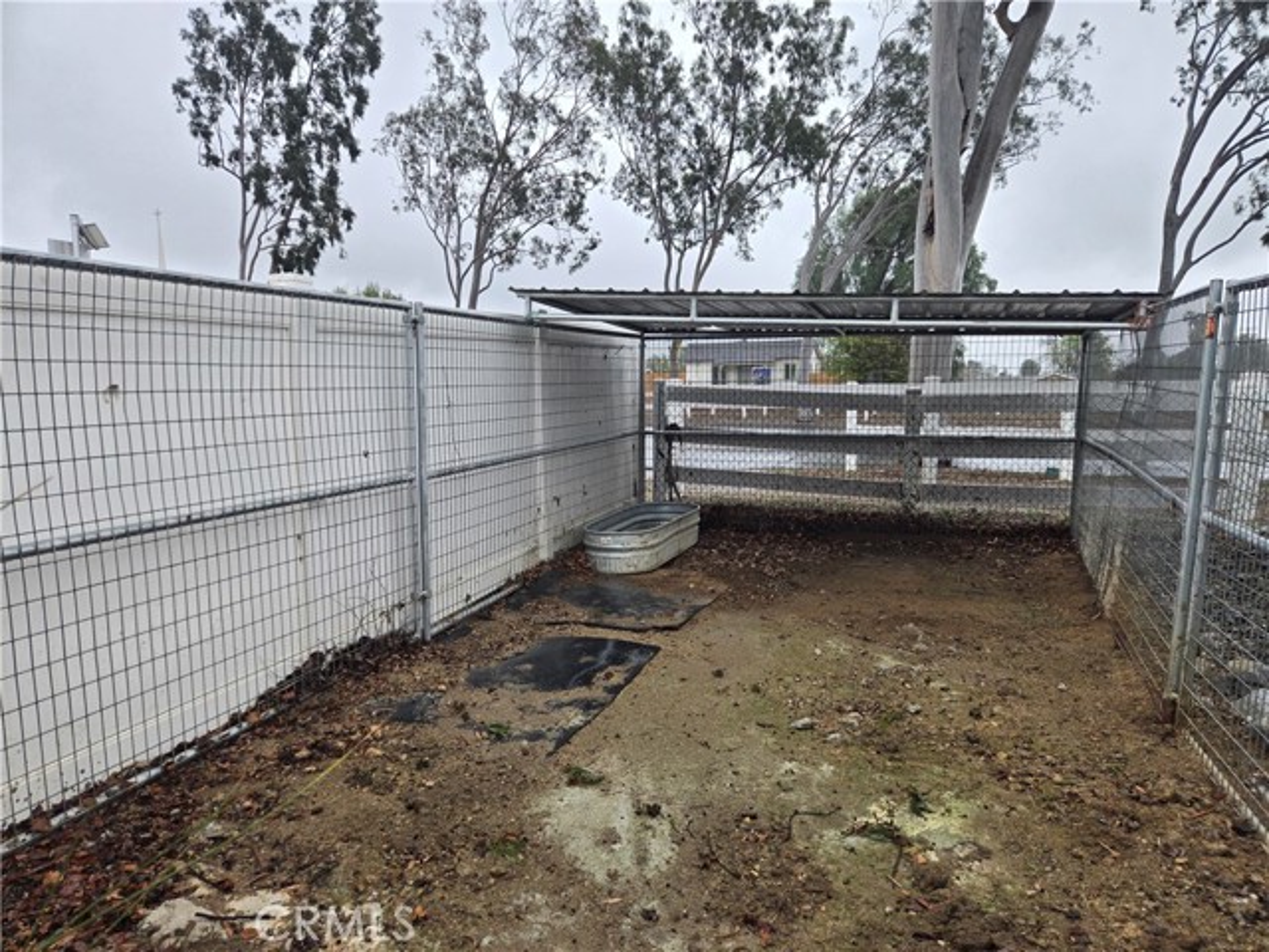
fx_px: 843
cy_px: 476
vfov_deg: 58.9
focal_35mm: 23
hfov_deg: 73.9
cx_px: 634
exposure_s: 1/411
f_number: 1.8
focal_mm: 5.4
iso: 25
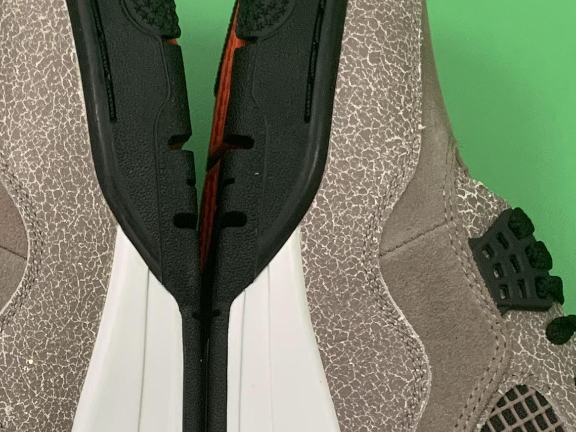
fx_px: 1498
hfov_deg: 21.7
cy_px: 432
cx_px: 212
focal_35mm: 90
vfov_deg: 16.1
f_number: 1.8
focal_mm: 4.25
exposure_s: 1/60
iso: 200
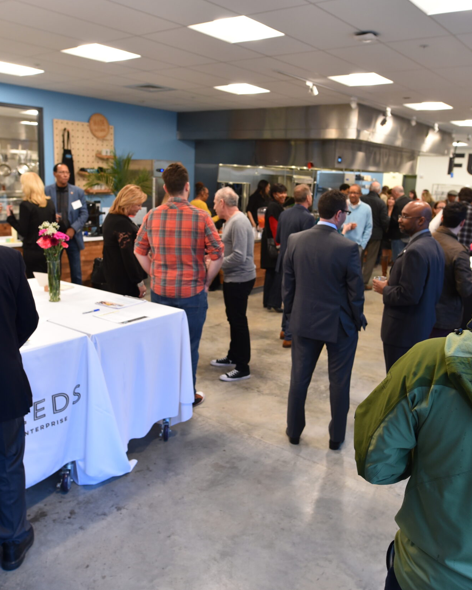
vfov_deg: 60.5
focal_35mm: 29
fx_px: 506
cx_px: 237
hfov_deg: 50.0
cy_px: 295
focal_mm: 20
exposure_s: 1/60
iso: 800
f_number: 3.5
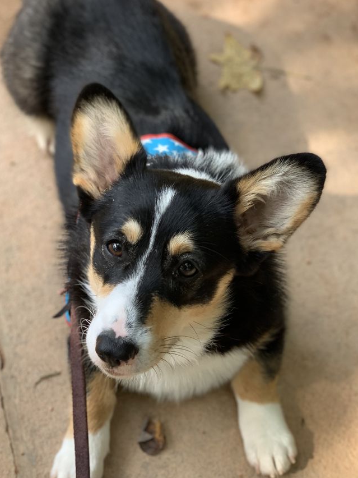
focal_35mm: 61
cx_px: 189
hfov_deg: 24.0
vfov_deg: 31.7
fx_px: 841
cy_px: 243
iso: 20
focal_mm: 6
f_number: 2.4
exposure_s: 1/122
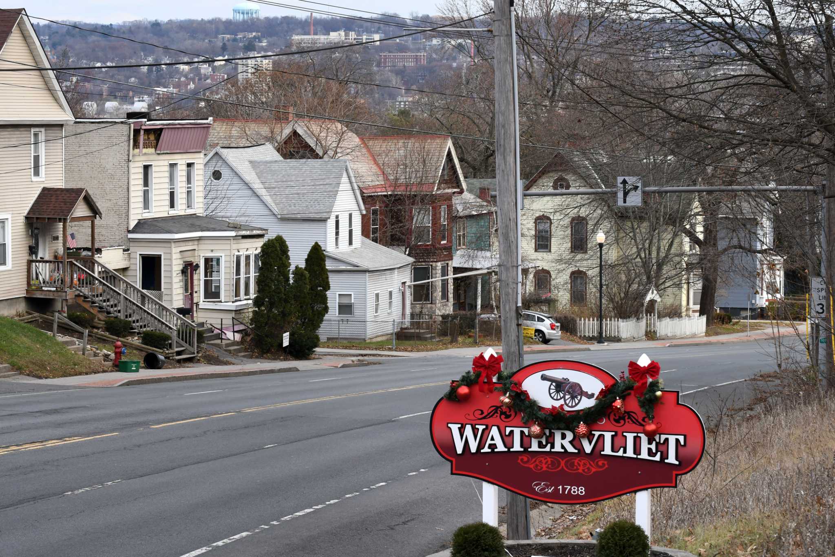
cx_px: 418
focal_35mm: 120
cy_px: 278
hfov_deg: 17.1
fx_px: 2783
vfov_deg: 11.4
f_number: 13
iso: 640
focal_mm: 80
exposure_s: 1/250
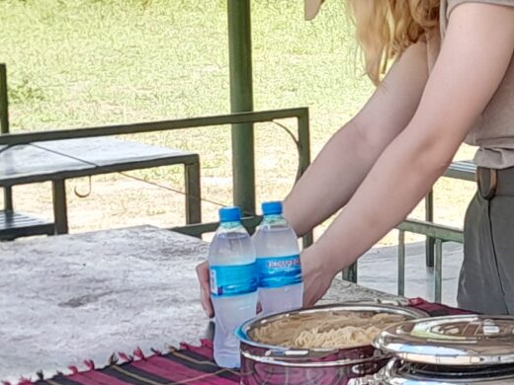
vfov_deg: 11.1
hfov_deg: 14.2
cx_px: 679
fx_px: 1975
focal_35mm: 133
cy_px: 206
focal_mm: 4
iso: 40
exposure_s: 1/100
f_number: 1.8
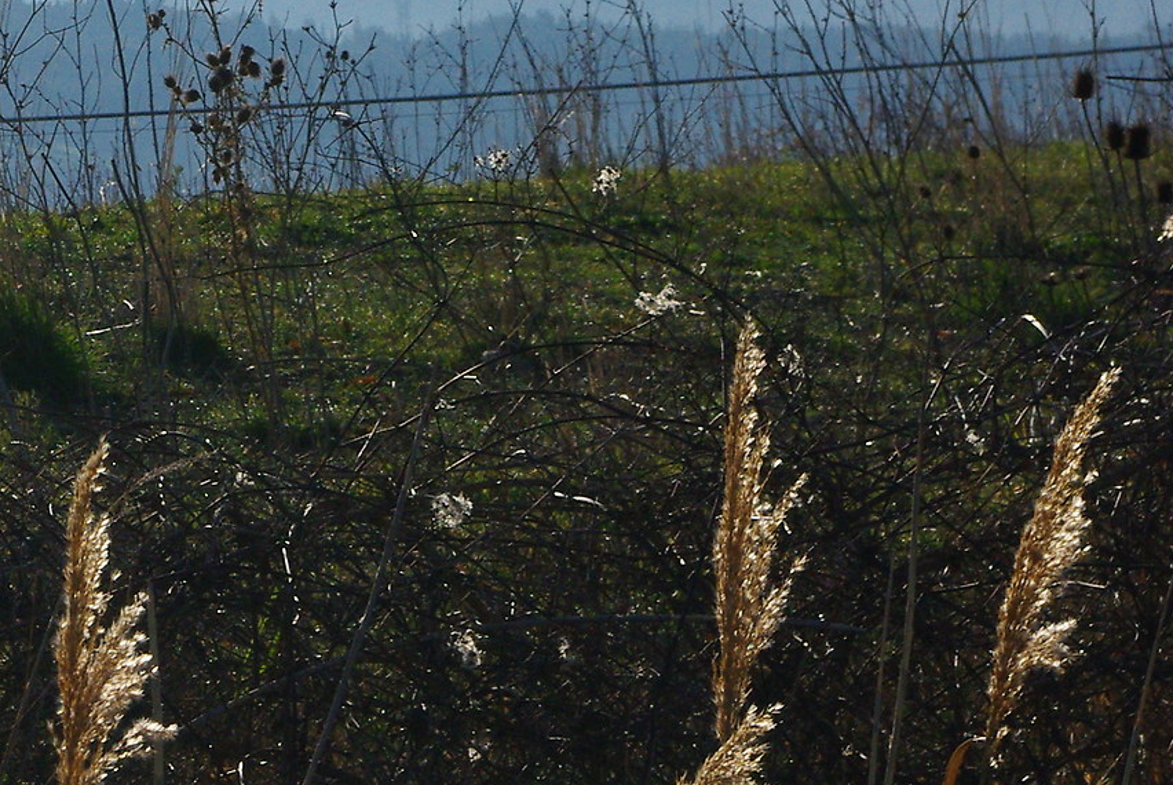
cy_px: 51
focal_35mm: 231
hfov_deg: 8.8
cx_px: -408
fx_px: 7534
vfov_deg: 6.0
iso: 400
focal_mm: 55
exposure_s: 1/500
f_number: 13
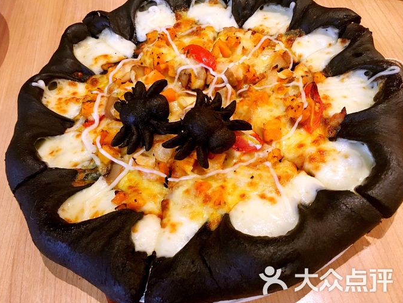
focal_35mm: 30
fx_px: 349
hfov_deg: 60.0
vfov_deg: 46.8
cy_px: 155
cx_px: 200
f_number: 2.2
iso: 160
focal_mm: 4.15
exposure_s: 1/33
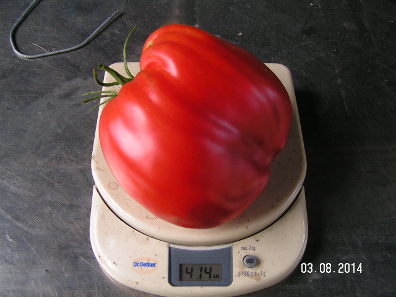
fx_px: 435
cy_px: 148
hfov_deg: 49.0
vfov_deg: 37.7
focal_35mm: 38
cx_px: 198
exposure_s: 1/60
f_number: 3.5
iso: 50
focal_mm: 5.8
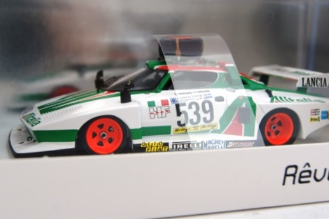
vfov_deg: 24.0
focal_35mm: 57
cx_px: 167
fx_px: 517
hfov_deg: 35.3
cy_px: 113
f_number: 10
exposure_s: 1/13
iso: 200
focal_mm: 35
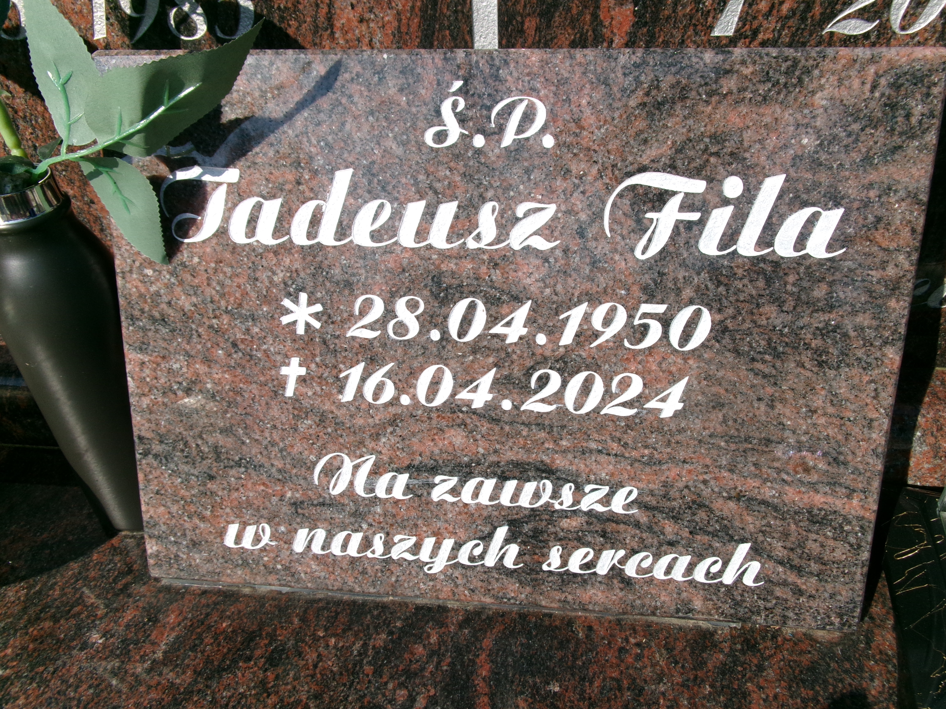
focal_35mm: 28
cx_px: 473
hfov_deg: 63.4
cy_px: 354
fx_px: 765
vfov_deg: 49.7
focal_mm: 5.1
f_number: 10.8
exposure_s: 1/150
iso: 100
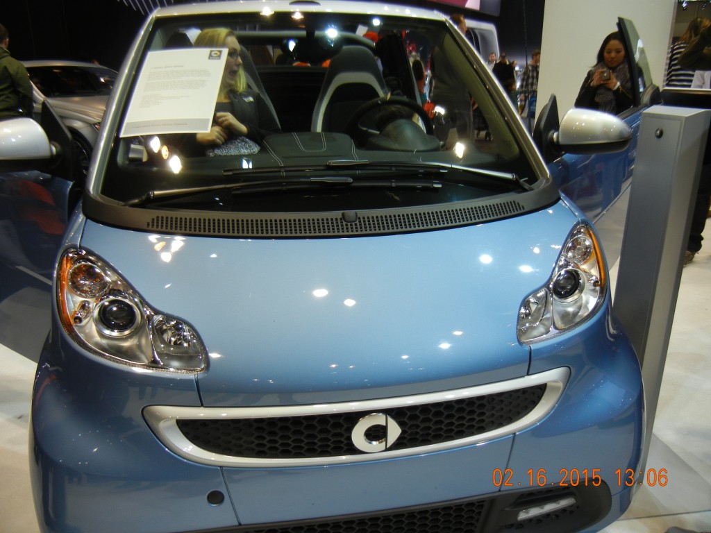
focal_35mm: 30
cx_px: 356
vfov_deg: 46.8
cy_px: 266
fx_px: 616
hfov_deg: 60.0
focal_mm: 5.4
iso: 160
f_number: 3.5
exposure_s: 1/75.3
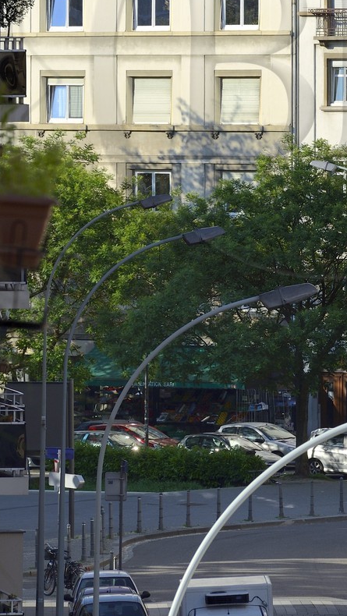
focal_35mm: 424
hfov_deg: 2.9
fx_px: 6928
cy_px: 65
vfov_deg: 5.1
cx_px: 328
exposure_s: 1/250
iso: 200
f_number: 11
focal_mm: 200
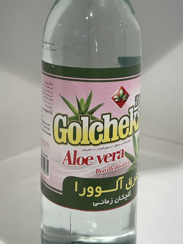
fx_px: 388
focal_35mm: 55
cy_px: 46
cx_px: 86
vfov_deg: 33.8
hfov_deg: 26.6
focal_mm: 4.2
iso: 64
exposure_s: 1/100
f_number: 1.6
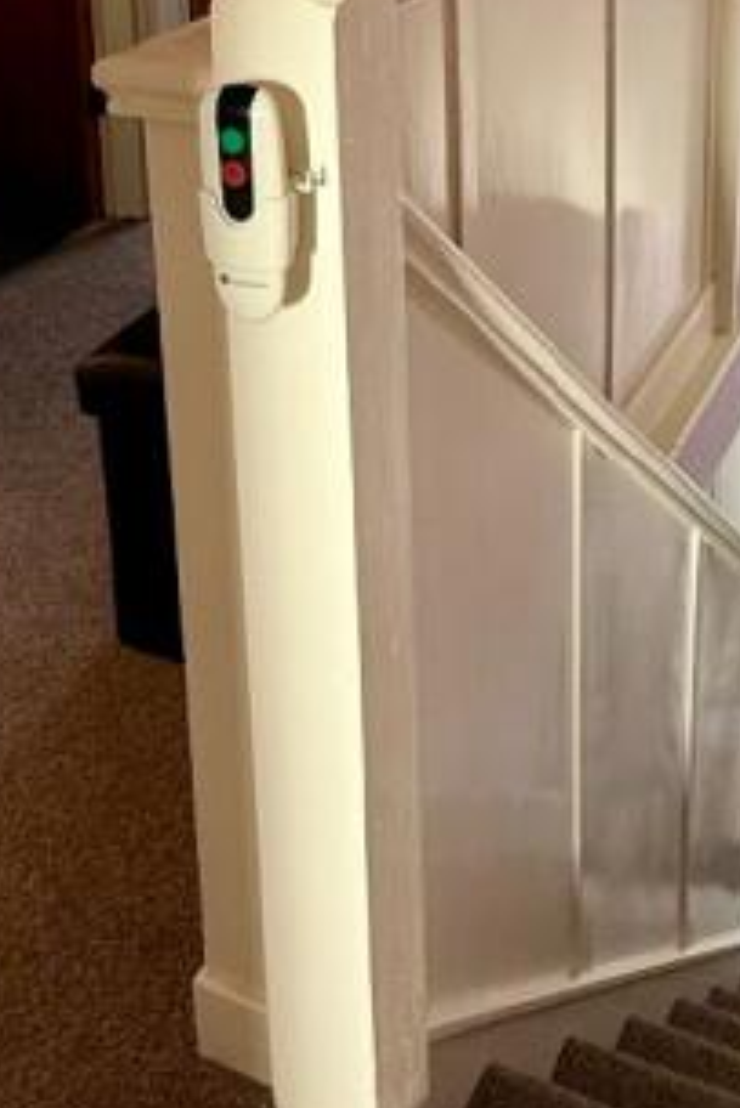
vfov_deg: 35.8
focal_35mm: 49
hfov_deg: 27.3
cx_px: 529
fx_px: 1509
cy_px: -36
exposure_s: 1/99
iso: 160
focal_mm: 2.22
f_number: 2.2
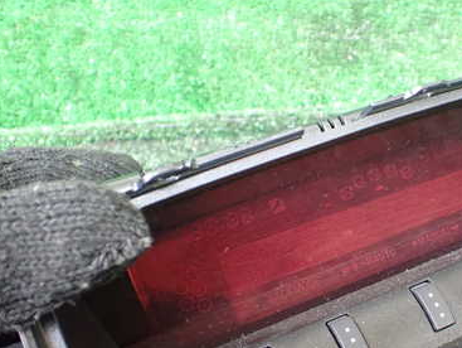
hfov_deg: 37.4
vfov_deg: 29.6
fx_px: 655
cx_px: 373
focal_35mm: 49
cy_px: 222
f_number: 2.3
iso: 800
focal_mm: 5.4
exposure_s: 1/100
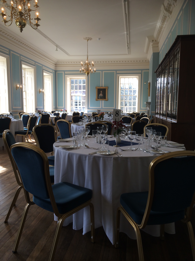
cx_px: 98
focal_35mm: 30
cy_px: 130
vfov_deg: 60.0
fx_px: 225
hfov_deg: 46.8
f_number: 2.2
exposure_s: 1/120
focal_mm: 4.12
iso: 32
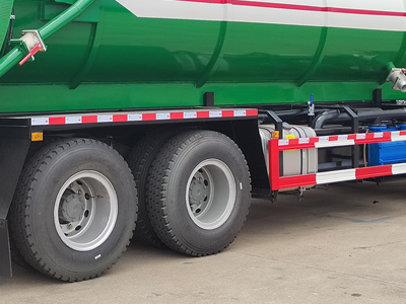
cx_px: 86
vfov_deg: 21.4
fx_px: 798
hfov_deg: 28.0
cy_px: 70
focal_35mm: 68
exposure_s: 1/1605
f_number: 1.9
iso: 278
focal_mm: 5.52
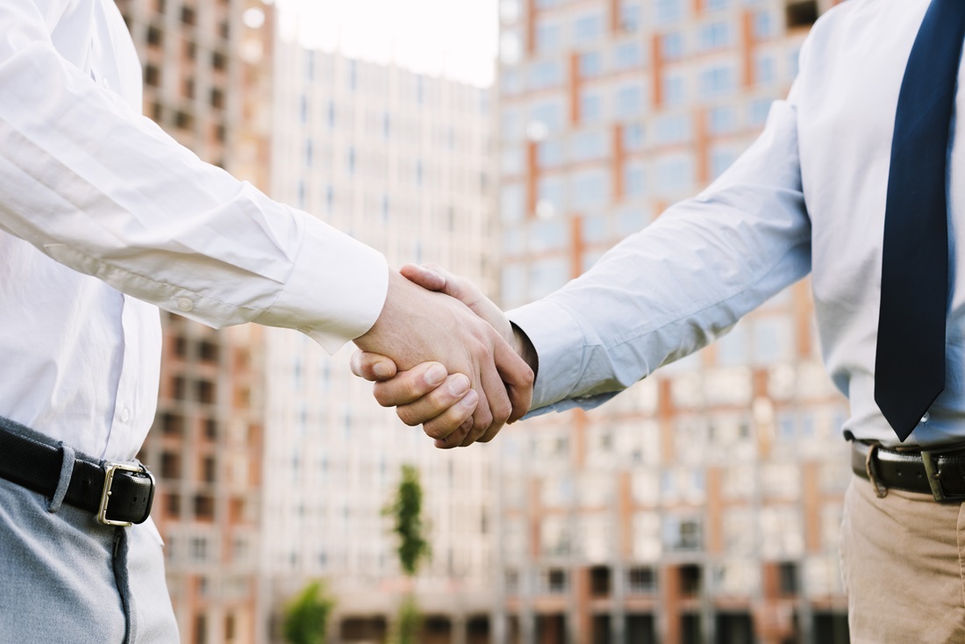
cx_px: 482
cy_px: 322
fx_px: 1341
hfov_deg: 39.6
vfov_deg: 27.0
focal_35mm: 50
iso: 200
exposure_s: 1/200
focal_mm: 50
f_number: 4
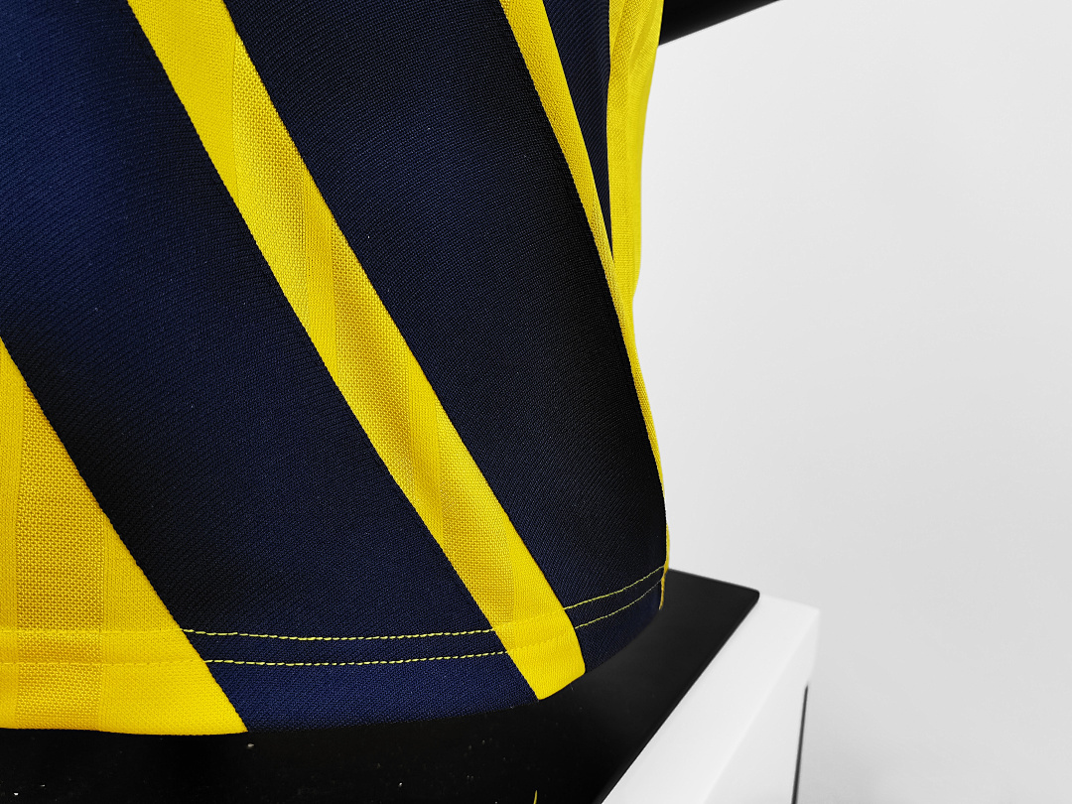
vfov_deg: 45.4
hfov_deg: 58.4
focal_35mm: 31
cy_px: 402
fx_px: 960
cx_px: 536
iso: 160
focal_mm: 5.58
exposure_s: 1/60
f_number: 1.8
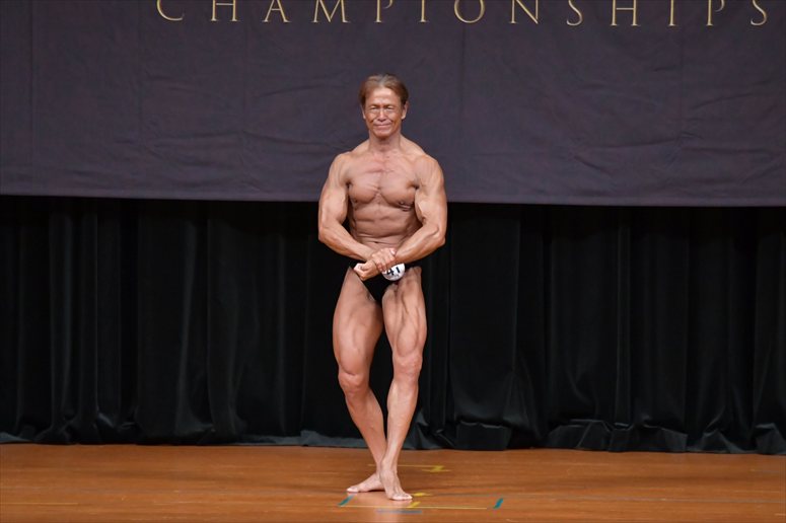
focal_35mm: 270
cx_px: 393
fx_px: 5892
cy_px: 262
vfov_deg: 5.1
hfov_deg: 7.6
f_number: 5.6
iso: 5000
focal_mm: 180
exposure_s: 1/400
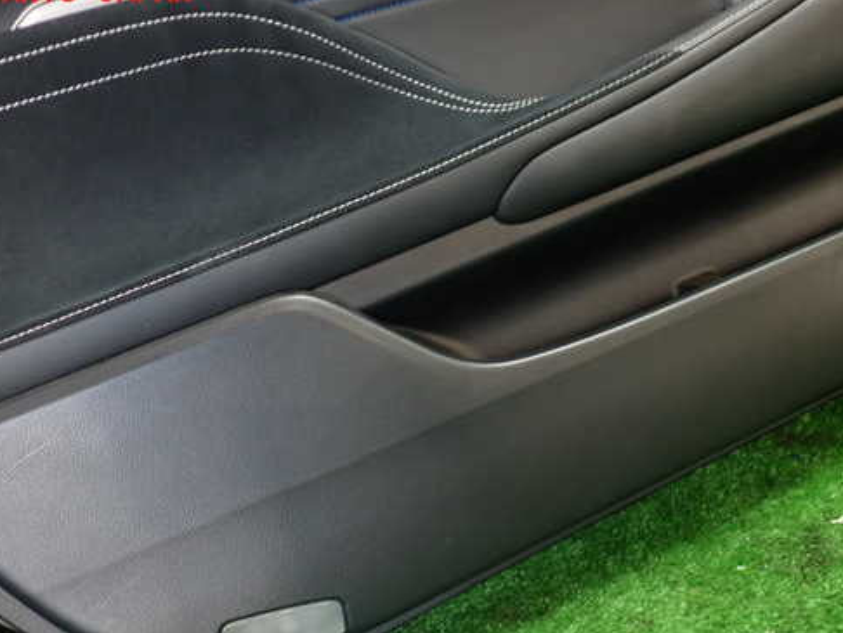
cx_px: 397
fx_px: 902
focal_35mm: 37
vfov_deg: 38.6
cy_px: 359
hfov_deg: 50.1
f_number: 2.3
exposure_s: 1/30
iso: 320
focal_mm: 5.4
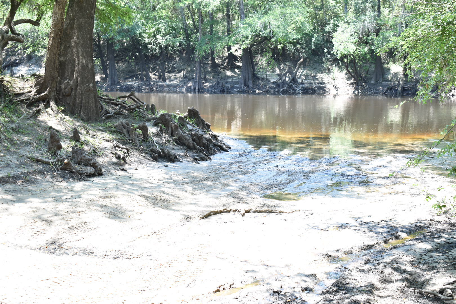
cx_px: 228
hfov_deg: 38.9
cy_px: 152
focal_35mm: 51
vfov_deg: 26.5
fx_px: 646
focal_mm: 34
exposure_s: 1/50
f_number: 4.5
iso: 100
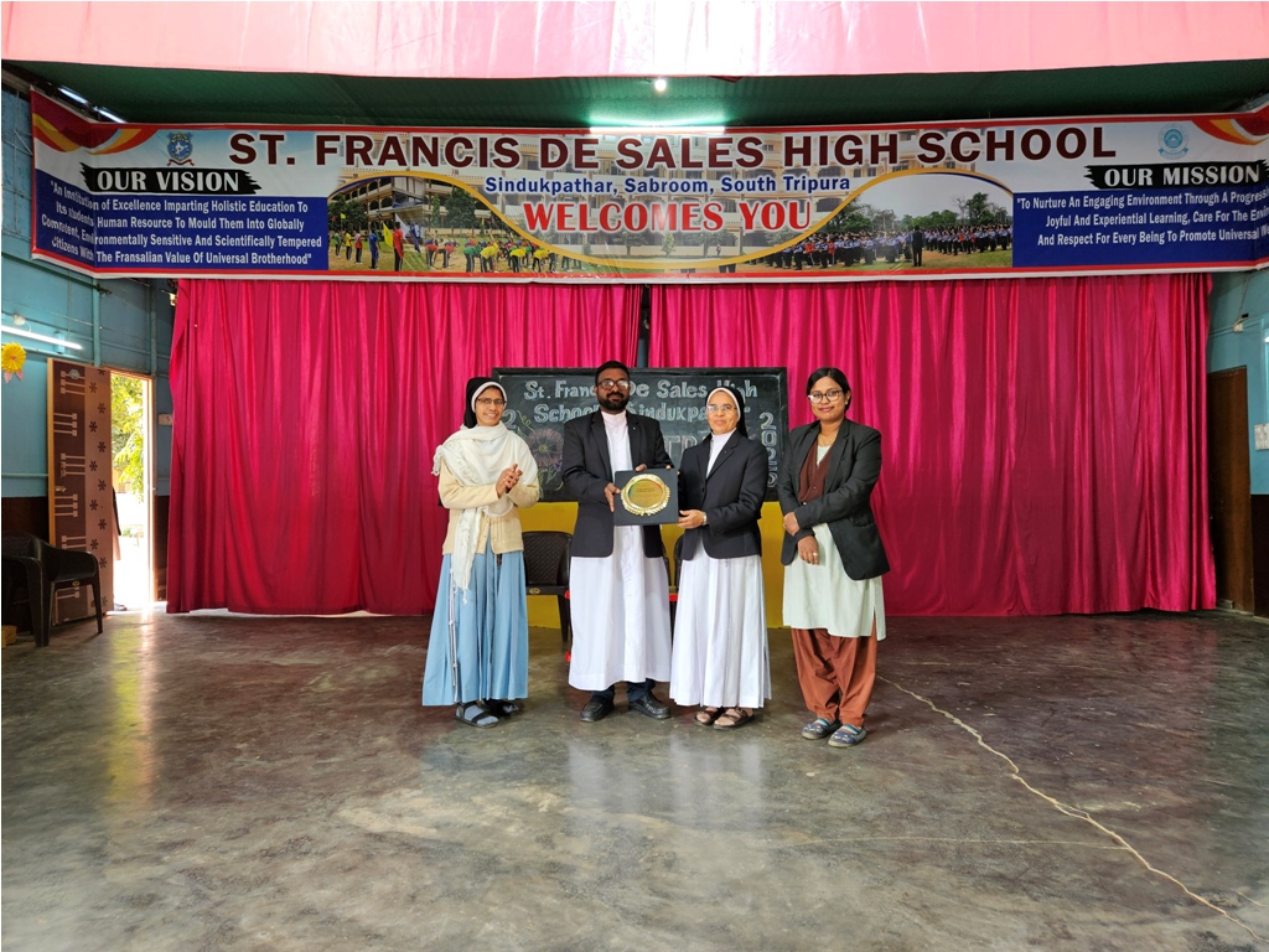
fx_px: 843
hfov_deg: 73.9
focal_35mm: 23
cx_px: 634
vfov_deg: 58.9
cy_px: 476
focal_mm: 5.4
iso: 80
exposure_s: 1/100
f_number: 1.8
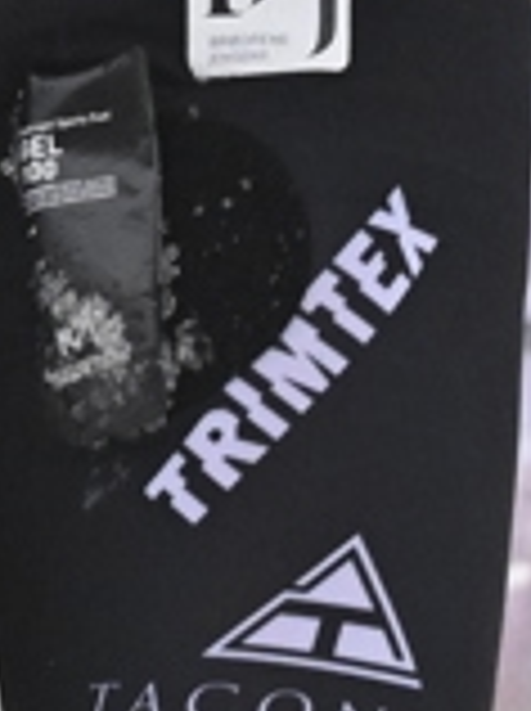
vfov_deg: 2.0
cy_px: -909
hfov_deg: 1.5
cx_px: 1040
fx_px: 20426
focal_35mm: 996
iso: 1600
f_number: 5
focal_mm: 120
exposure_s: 1/1000
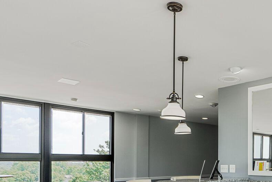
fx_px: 264
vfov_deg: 35.1
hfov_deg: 49.4
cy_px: 173
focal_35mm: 35
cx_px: 237
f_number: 8
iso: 800
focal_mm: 16
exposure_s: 1/50
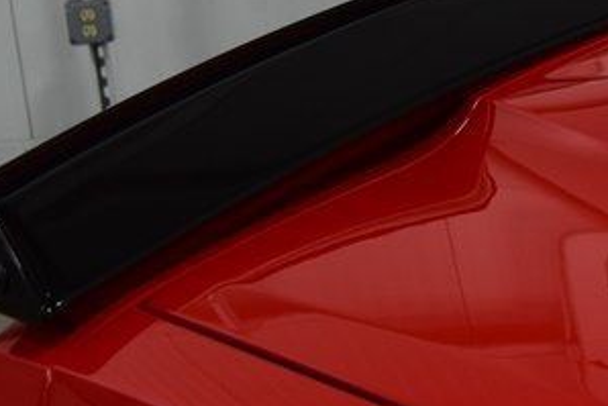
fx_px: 1740
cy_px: 64
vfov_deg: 13.2
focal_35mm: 103
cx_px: 610
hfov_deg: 19.3
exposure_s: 1/60
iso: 1100
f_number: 8
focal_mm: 32
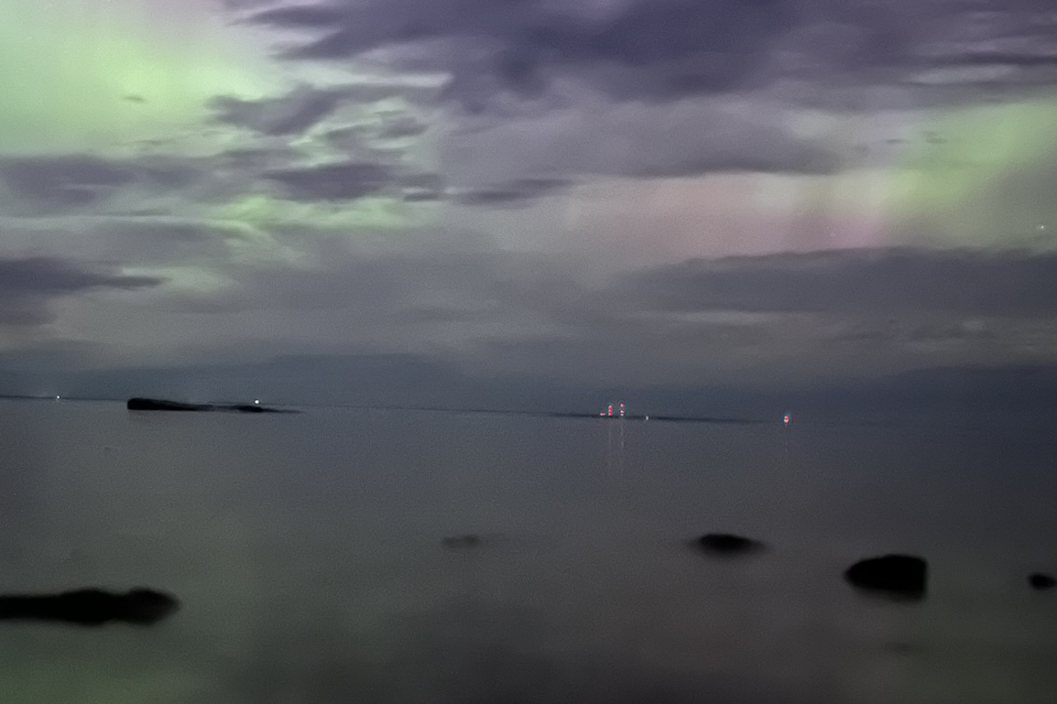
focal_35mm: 48
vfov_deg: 27.9
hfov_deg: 40.6
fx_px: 1409
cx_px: 343
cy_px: 238
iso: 2500
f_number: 1.6
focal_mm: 5.1
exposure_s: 1
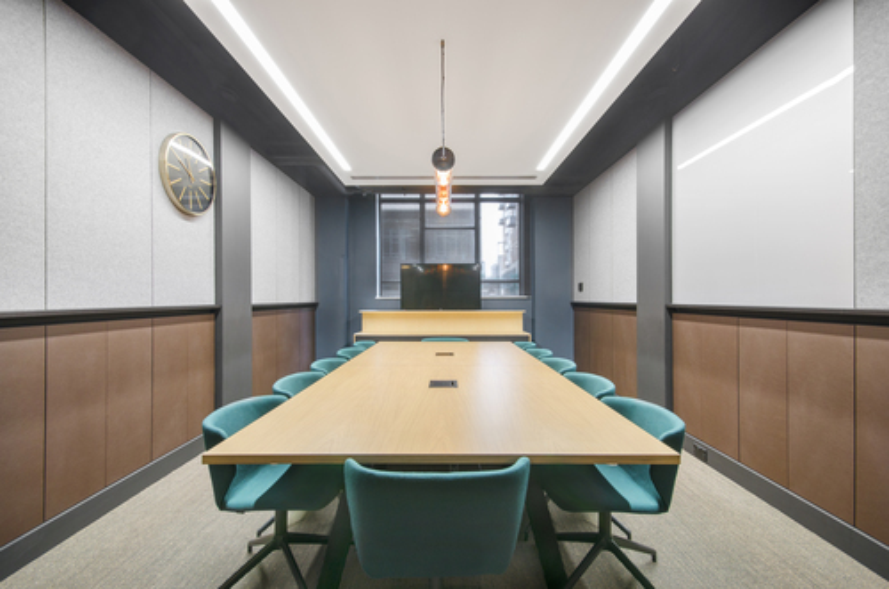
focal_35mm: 15
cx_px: 444
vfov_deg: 77.1
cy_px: 294
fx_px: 370
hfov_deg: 100.5
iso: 100
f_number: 8
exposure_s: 1/1.67
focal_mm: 10
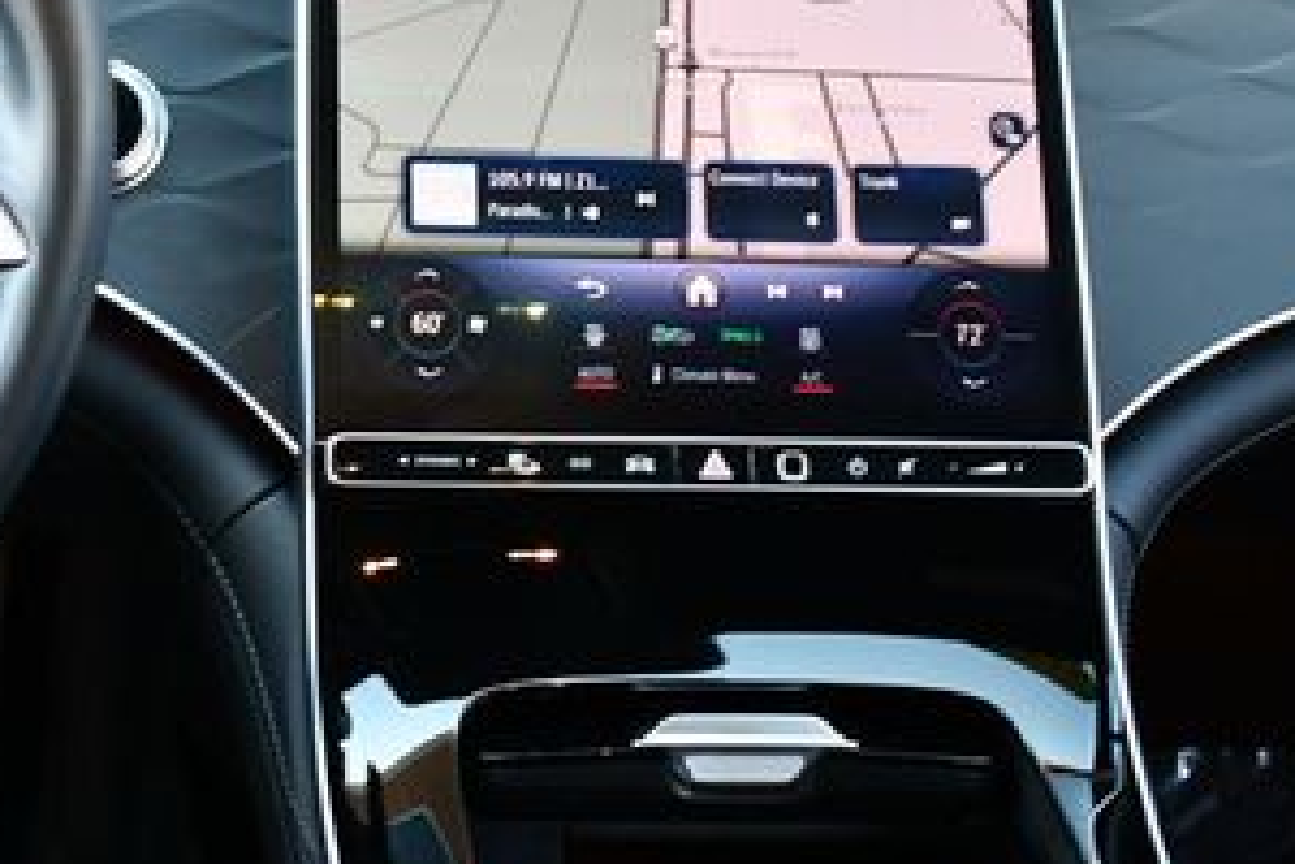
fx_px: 2770
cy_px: 264
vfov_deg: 17.7
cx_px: 108
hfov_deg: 25.4
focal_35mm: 77
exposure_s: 1/125
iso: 900
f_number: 3.5
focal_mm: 18
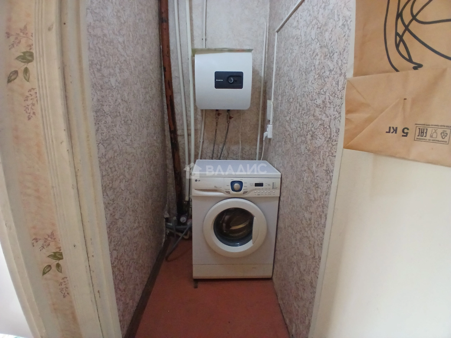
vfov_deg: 74.7
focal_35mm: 17
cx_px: 226
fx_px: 222
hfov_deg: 91.0
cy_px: 169
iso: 200
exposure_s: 1/33.3
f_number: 2.2
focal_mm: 1.4
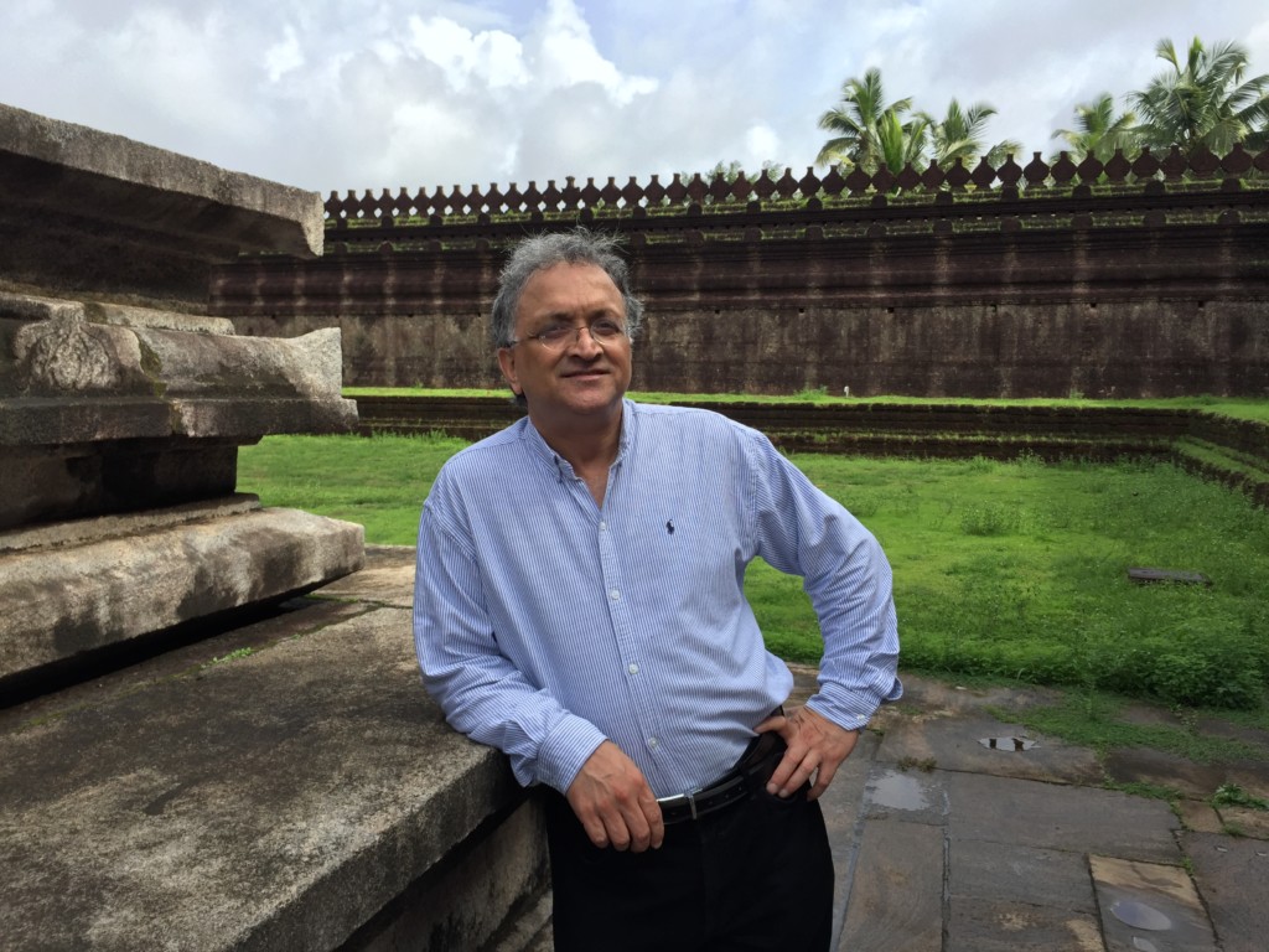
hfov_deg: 61.7
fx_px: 1063
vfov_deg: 48.2
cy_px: 476
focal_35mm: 29
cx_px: 634
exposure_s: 1/1236
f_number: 2.2
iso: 32
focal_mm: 4.15
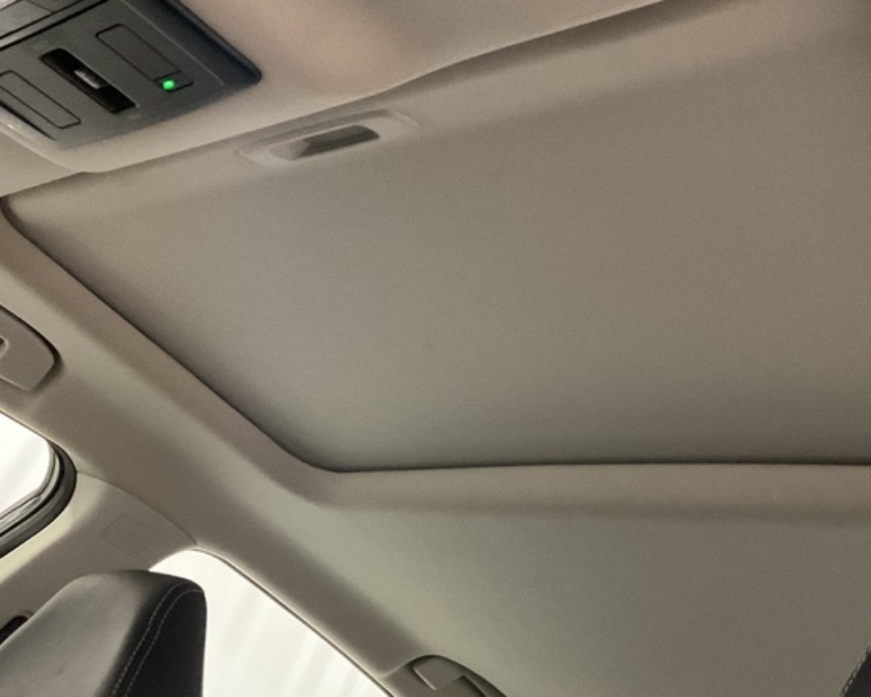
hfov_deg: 38.0
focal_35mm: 49
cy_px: 339
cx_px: 493
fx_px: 1263
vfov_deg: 30.8
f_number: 1.8
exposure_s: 1/30
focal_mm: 3
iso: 500
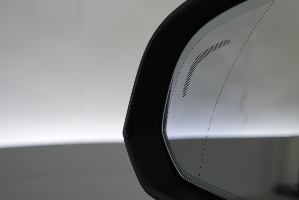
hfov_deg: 44.5
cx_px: 150
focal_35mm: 44
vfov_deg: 30.5
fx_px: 365
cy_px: 100
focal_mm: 16.5
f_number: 2.8
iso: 200
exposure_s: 1/50
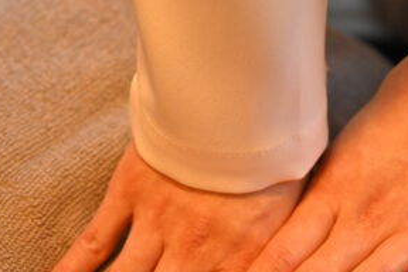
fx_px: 1983
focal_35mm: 175
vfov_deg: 7.8
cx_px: 358
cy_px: 260
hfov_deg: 11.7
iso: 3200
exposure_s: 1/200
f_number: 2.8
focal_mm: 70
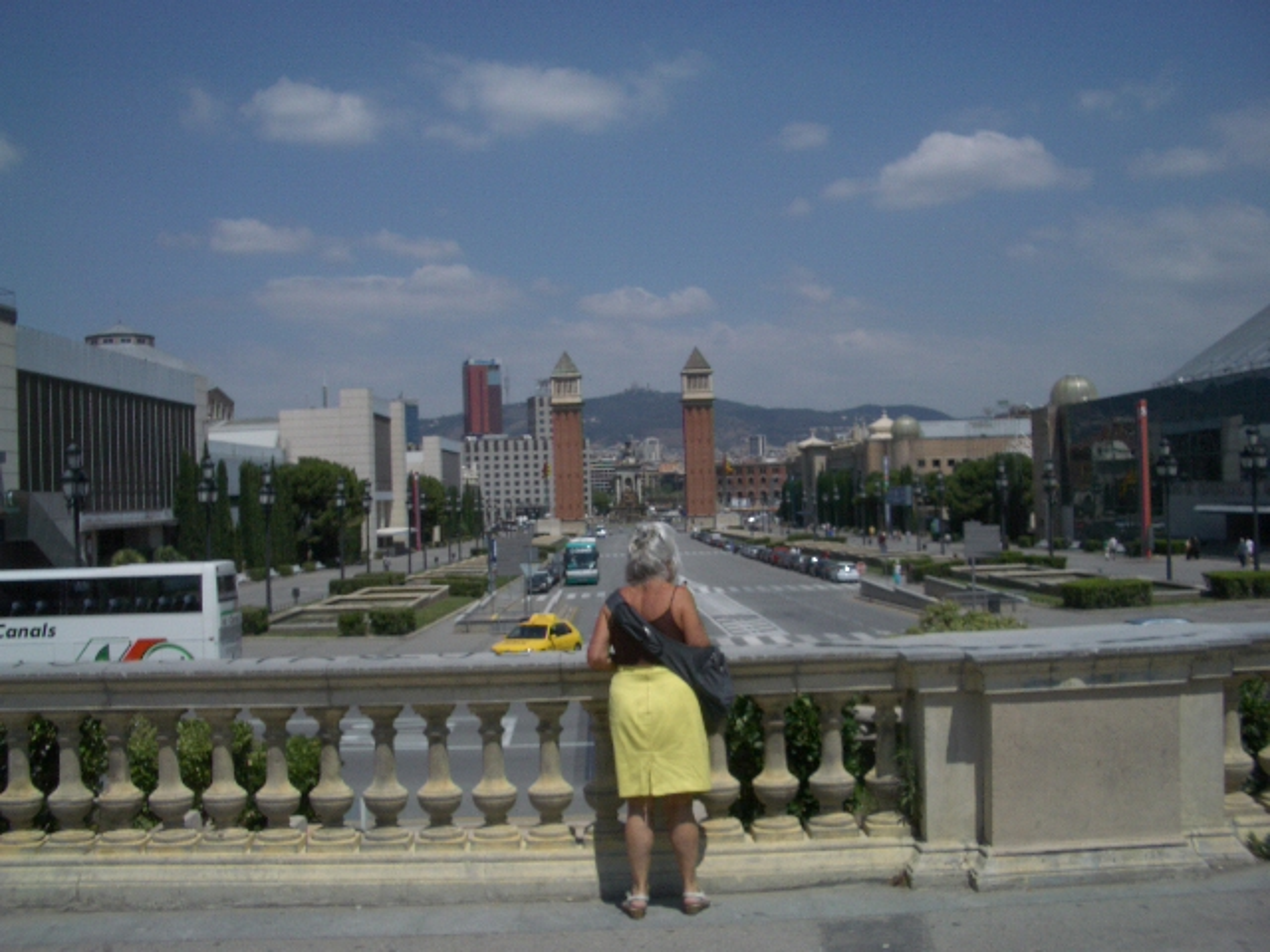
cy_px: 476
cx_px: 635
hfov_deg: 52.6
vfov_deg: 40.7
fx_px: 1284
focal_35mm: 35
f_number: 4.3
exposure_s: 1/1600
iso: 50
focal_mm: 5.8
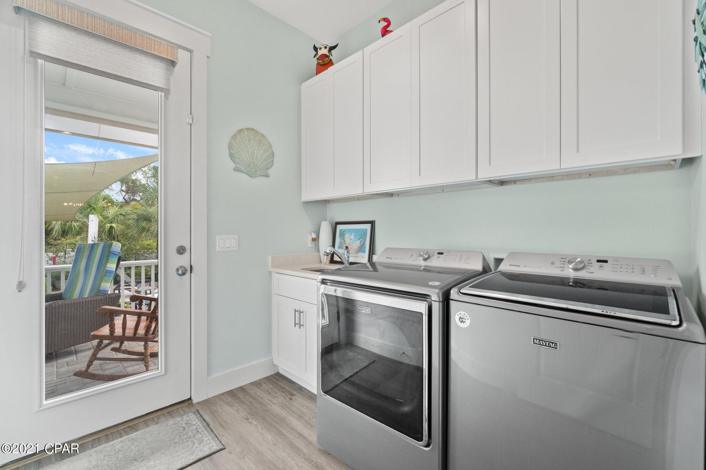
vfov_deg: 77.3
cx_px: 353
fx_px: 294
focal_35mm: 15
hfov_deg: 100.4
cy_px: 235
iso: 800
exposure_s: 1/2
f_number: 8
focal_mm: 10
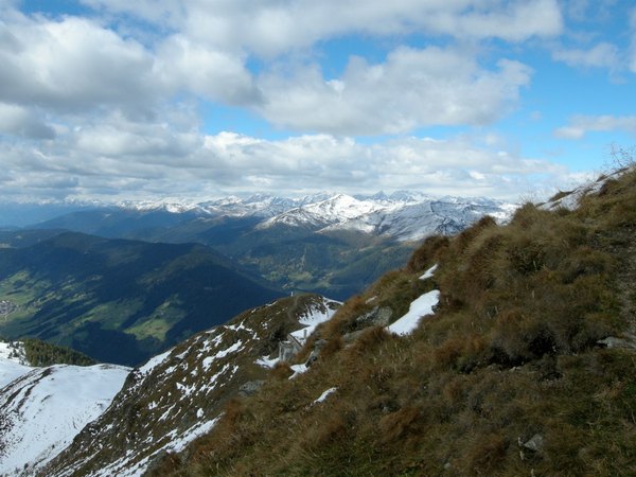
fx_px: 643
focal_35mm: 35
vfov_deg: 40.7
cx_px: 318
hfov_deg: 52.6
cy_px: 238
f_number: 6.1
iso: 64
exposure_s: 1/264
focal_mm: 7.5
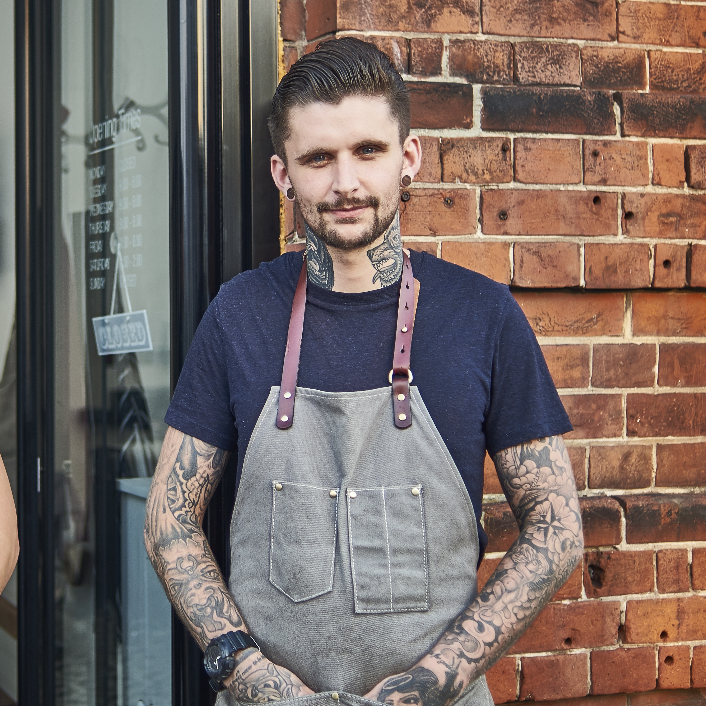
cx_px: 80
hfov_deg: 30.8
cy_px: 394
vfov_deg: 32.2
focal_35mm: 53
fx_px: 1223
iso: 100
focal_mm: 35
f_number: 2
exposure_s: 1/200
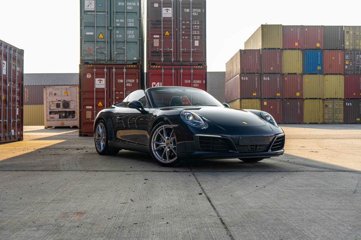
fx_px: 431
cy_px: 120
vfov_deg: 31.2
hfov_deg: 45.4
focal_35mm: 43
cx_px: 180
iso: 50
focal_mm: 43
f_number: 4.5
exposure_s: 1/100
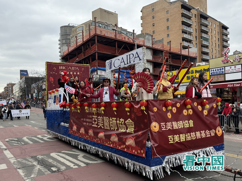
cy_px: 90
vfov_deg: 56.8
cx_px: 121
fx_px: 168
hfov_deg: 71.6
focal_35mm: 24
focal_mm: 6.76
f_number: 1.78
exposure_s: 1/1770
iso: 100
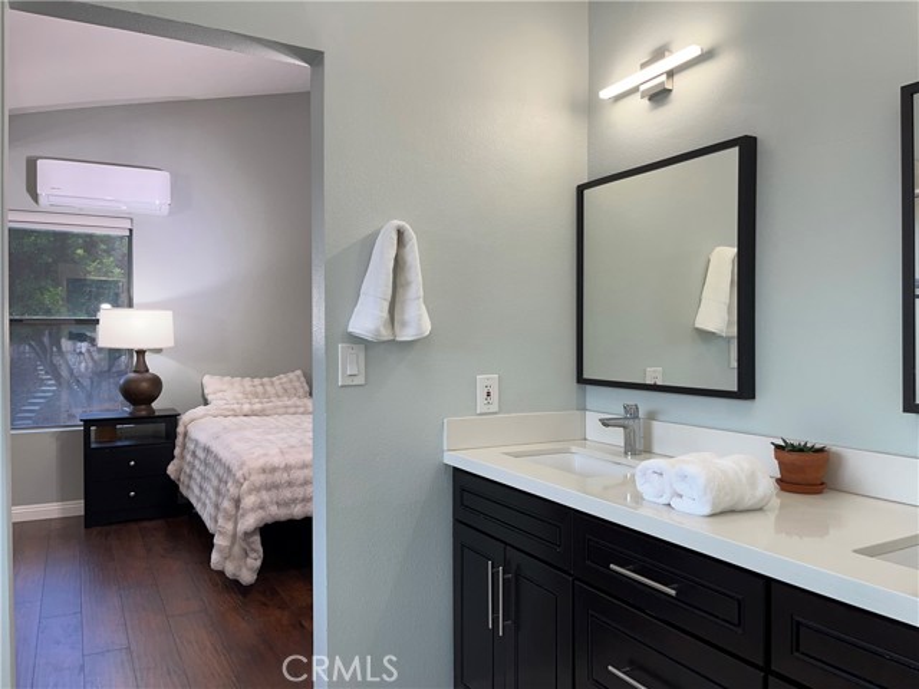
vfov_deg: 53.1
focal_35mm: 26
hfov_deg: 67.3
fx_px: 690
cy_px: 344
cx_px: 460
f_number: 1.6
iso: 64
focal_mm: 5.1
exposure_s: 1/120
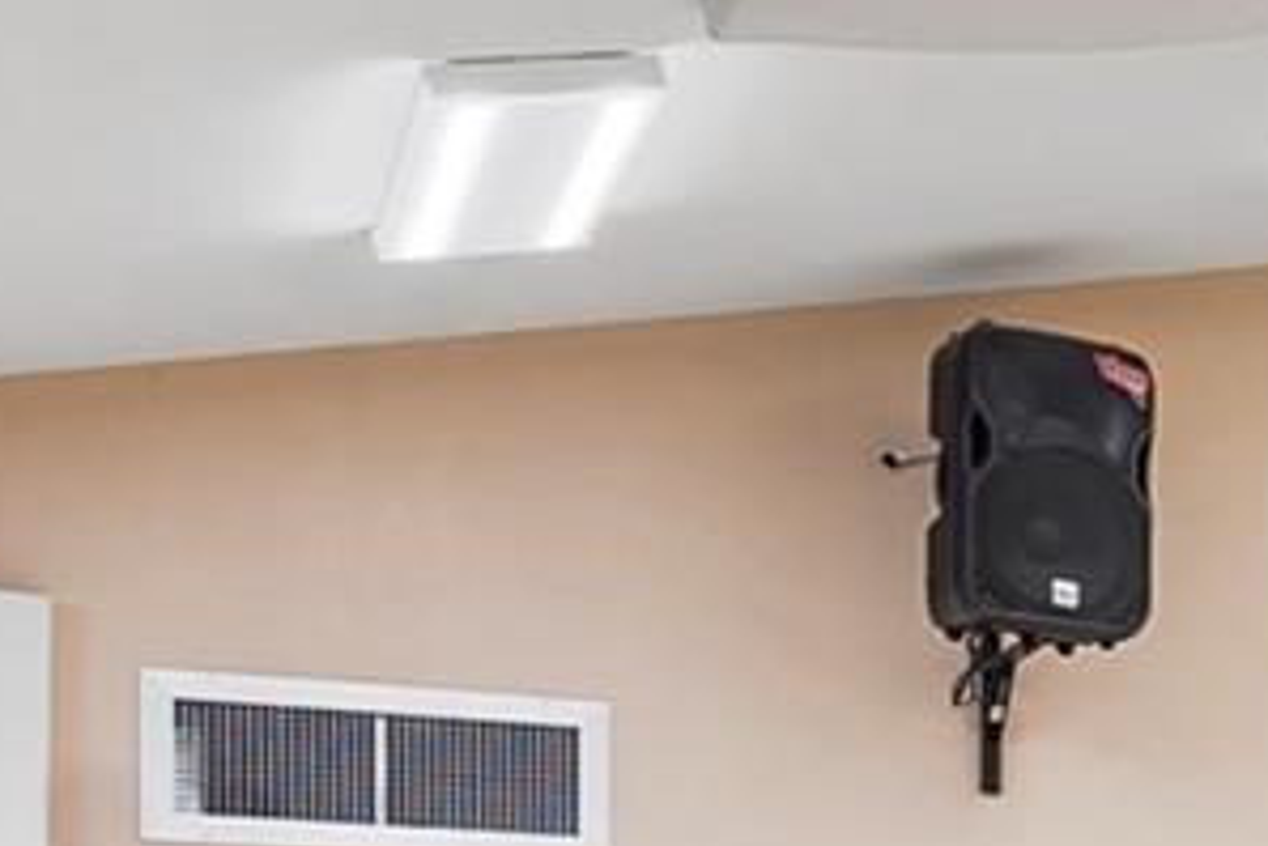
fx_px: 3876
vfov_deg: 12.1
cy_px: 1129
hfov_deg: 14.4
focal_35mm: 110
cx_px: 2762
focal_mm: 16
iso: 200
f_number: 8
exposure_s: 2
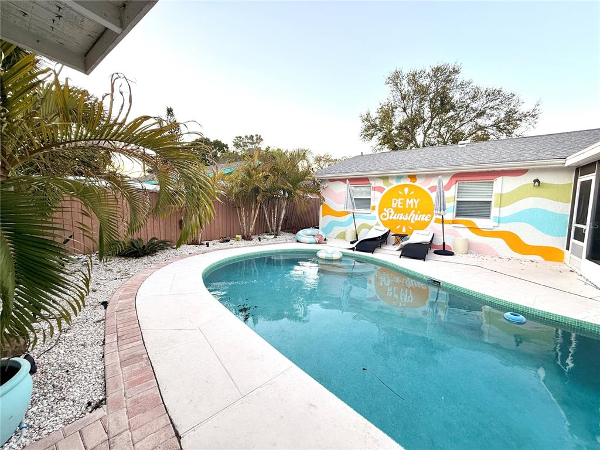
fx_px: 243
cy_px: 225
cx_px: 300
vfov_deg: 85.7
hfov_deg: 102.1
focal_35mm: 14
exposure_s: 1/99
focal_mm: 2.22
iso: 80
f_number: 2.2
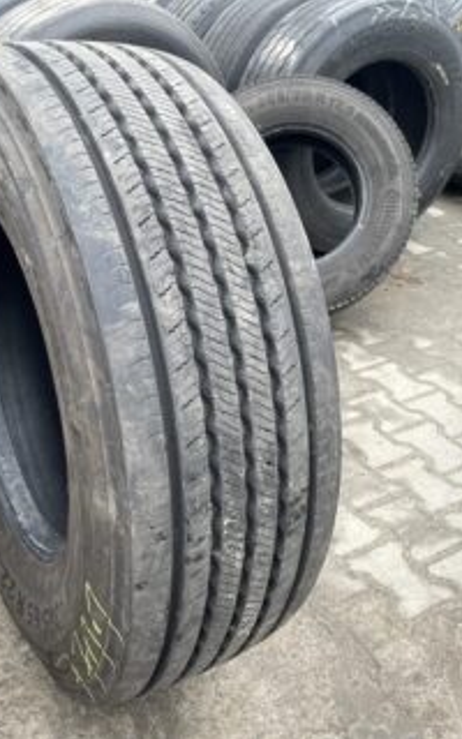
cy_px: 368
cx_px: 203
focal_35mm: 37
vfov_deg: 52.7
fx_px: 745
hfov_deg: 34.4
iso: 32
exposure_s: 1/121
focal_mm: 4.2
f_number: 1.6
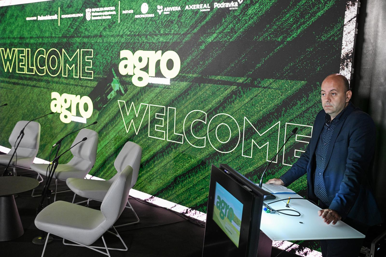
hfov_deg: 49.5
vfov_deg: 34.2
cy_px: 128
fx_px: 418
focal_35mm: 39
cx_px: 193
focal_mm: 39
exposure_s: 1/125
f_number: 4
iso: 2500
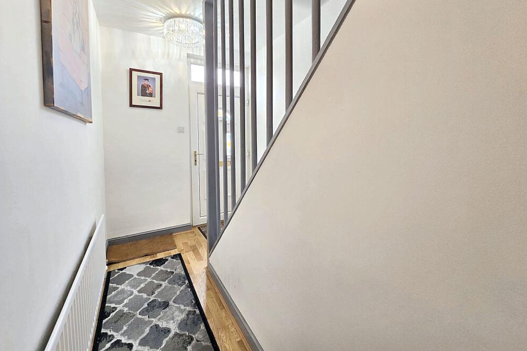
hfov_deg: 104.3
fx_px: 205
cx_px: 267
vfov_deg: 80.6
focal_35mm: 14
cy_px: 147
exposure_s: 1/50
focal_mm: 2.2
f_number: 2.2
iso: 80
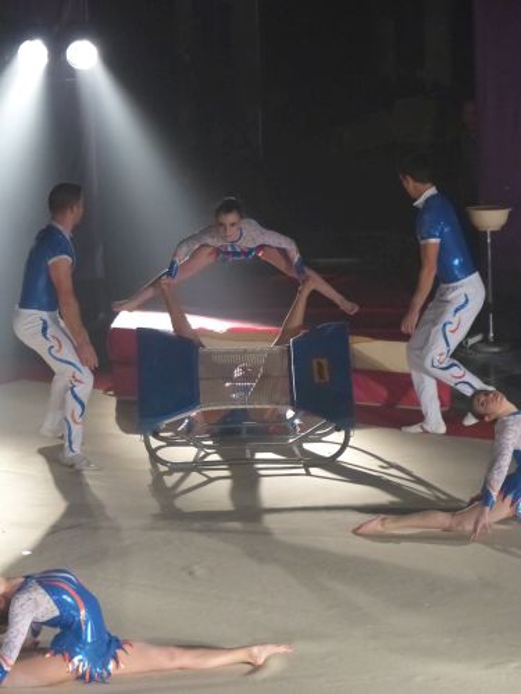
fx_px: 5499
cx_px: 260
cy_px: 347
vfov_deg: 7.2
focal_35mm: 274
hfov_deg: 5.4
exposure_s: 1/200
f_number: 2.8
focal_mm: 49.2
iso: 800
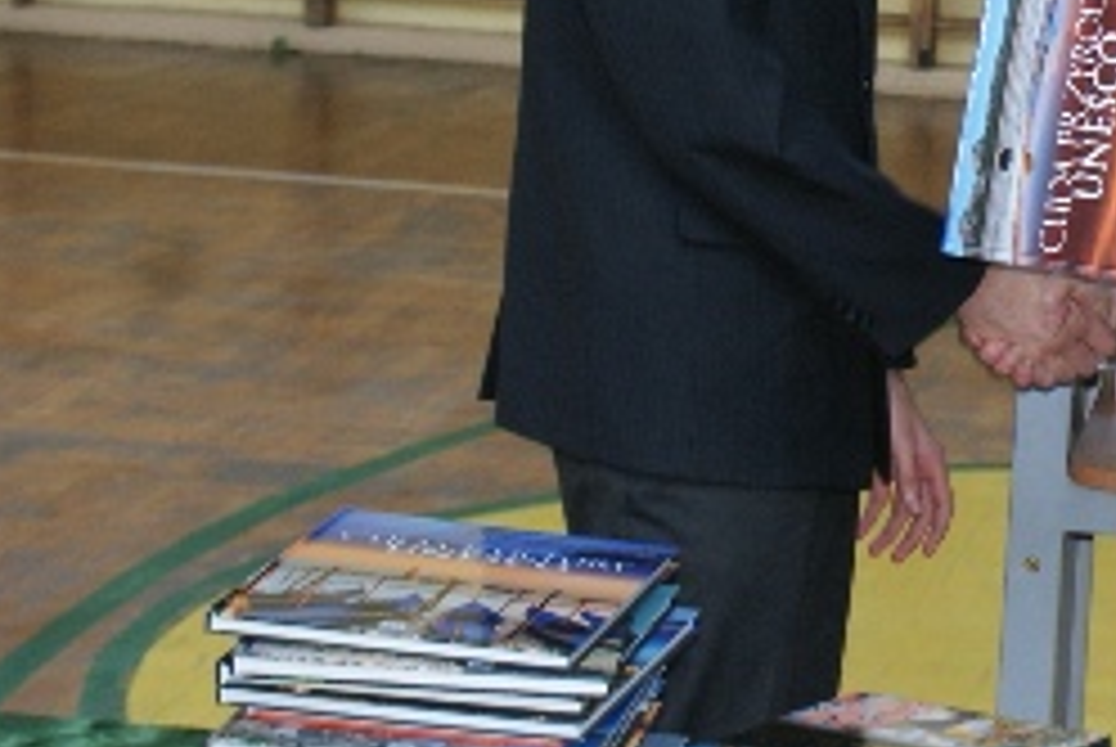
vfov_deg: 10.1
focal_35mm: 135
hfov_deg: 14.8
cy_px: 43
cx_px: 1210
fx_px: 4199
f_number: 5.6
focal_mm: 35
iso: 400
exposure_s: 1/60
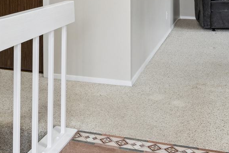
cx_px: 92
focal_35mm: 51
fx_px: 324
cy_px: -20
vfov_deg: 24.5
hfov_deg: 38.7
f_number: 8
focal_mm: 12
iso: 320
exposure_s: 1/5
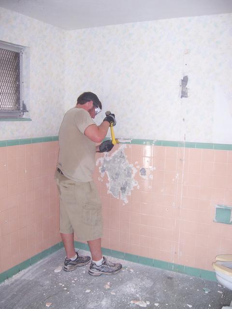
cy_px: 154
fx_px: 322
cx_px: 116
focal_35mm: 36
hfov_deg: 39.7
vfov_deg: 51.4
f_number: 3
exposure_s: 1/60
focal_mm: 6
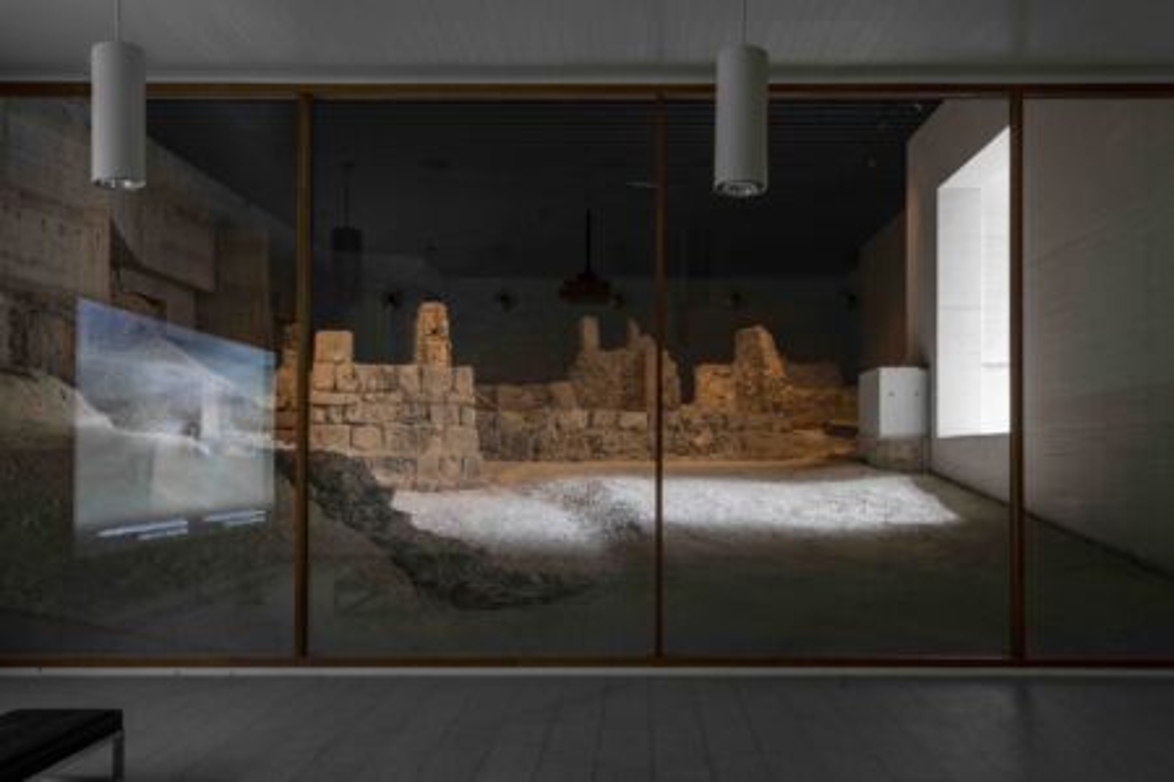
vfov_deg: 55.1
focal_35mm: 23
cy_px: 391
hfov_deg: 76.1
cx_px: 587
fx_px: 750
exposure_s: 13
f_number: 13
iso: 100
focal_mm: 23
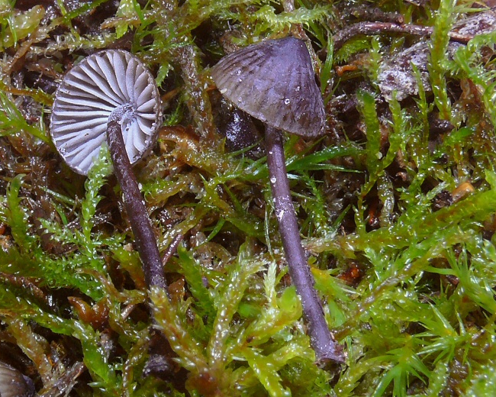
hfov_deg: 23.0
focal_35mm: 83
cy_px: 198
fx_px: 1218
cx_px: 231
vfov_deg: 18.5
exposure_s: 1
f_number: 11
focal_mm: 16.8
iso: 100
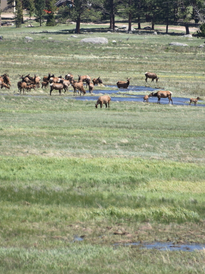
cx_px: 111
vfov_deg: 3.1
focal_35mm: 642
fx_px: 5071
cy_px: 106
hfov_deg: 2.3
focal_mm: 300
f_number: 5.6
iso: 200
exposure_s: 1/640
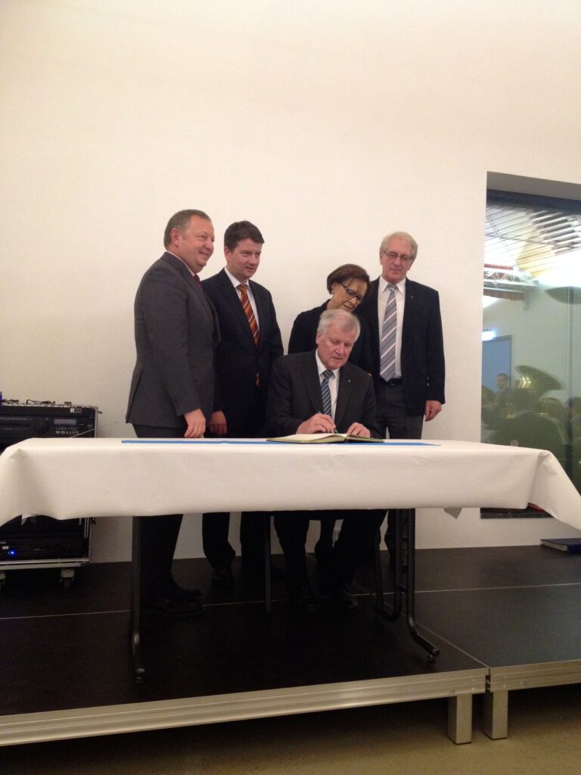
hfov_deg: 40.7
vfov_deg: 52.6
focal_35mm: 35
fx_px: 783
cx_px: 290
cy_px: 388
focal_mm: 4.28
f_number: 2.4
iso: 200
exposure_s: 1/20
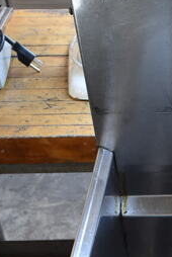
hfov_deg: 13.5
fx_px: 693
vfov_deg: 19.9
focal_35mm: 97
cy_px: 295
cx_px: 245
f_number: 3.5
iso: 500
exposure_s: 1/30
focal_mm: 18
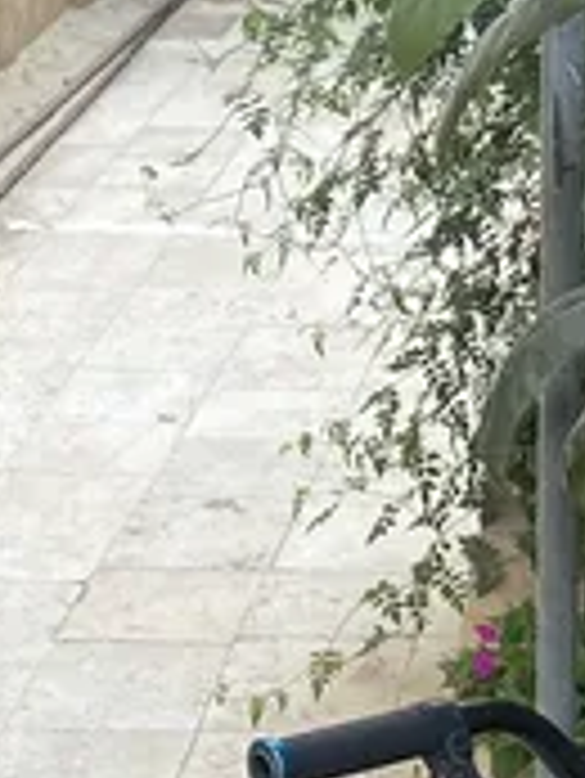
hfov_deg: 13.5
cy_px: 1255
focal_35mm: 108
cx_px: 590
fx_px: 2431
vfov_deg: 16.2
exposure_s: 1/60
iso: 400
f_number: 1.8
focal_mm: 4.25
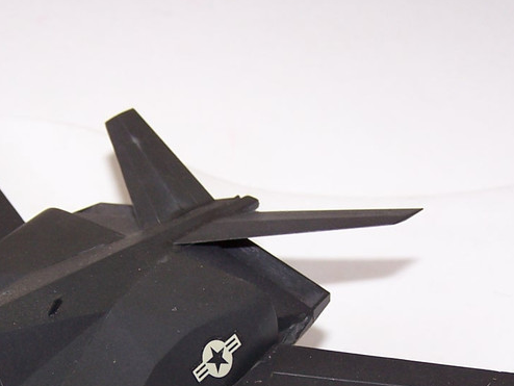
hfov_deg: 23.8
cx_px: 219
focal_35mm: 82
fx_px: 1218
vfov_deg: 17.7
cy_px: 343
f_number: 2.8
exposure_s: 1/90
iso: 80
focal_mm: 6.3
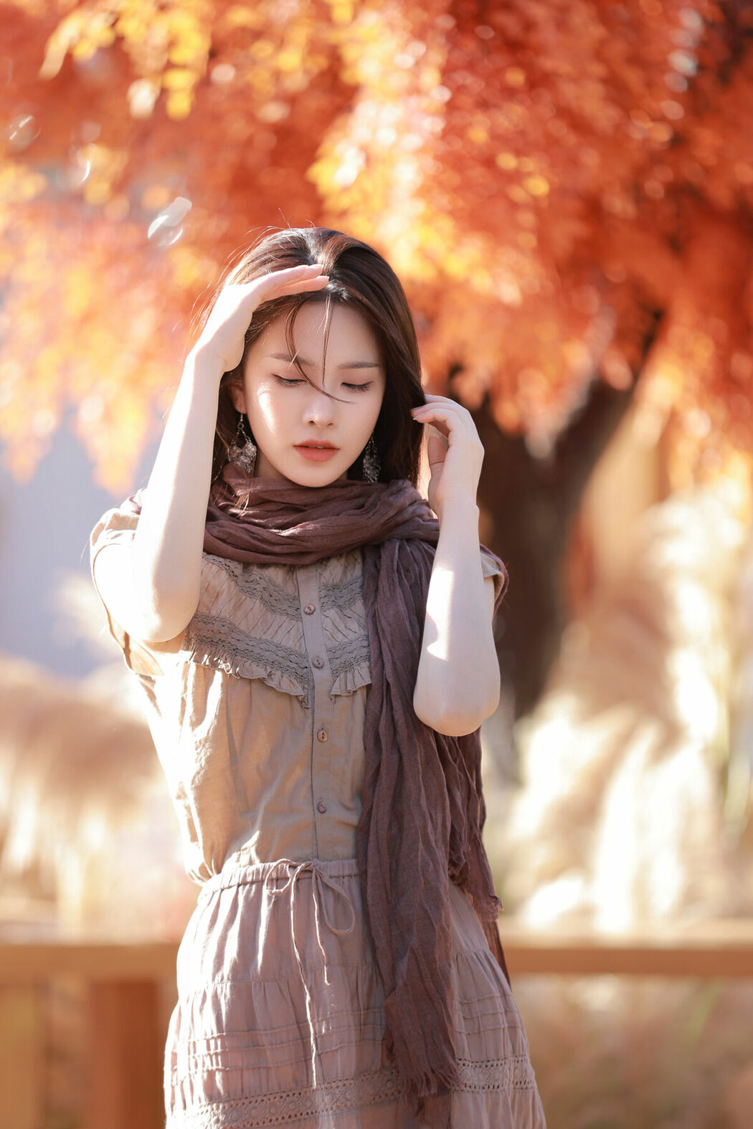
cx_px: 376
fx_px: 6275
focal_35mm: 200
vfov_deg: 10.3
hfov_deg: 6.9
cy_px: 564
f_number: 2.8
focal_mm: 200
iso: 160
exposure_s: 1/320
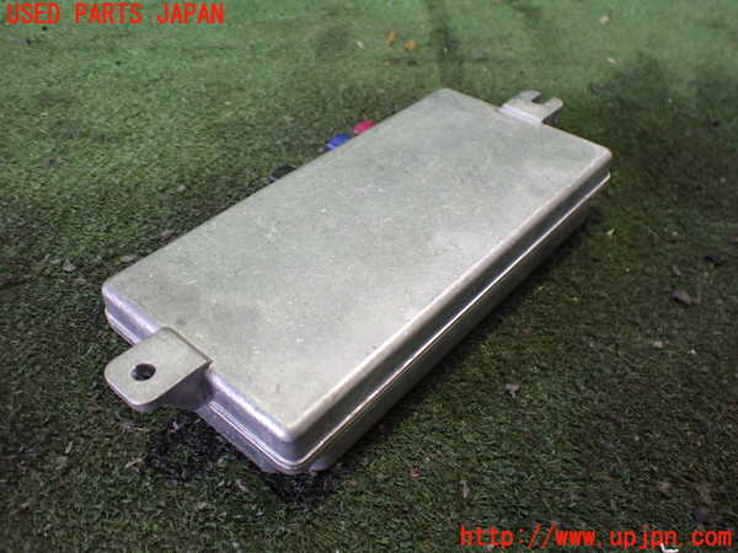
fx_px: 640
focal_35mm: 30
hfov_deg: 60.0
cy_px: 276
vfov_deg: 46.8
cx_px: 369
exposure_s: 1/80
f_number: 2.3
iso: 800
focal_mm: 5.4
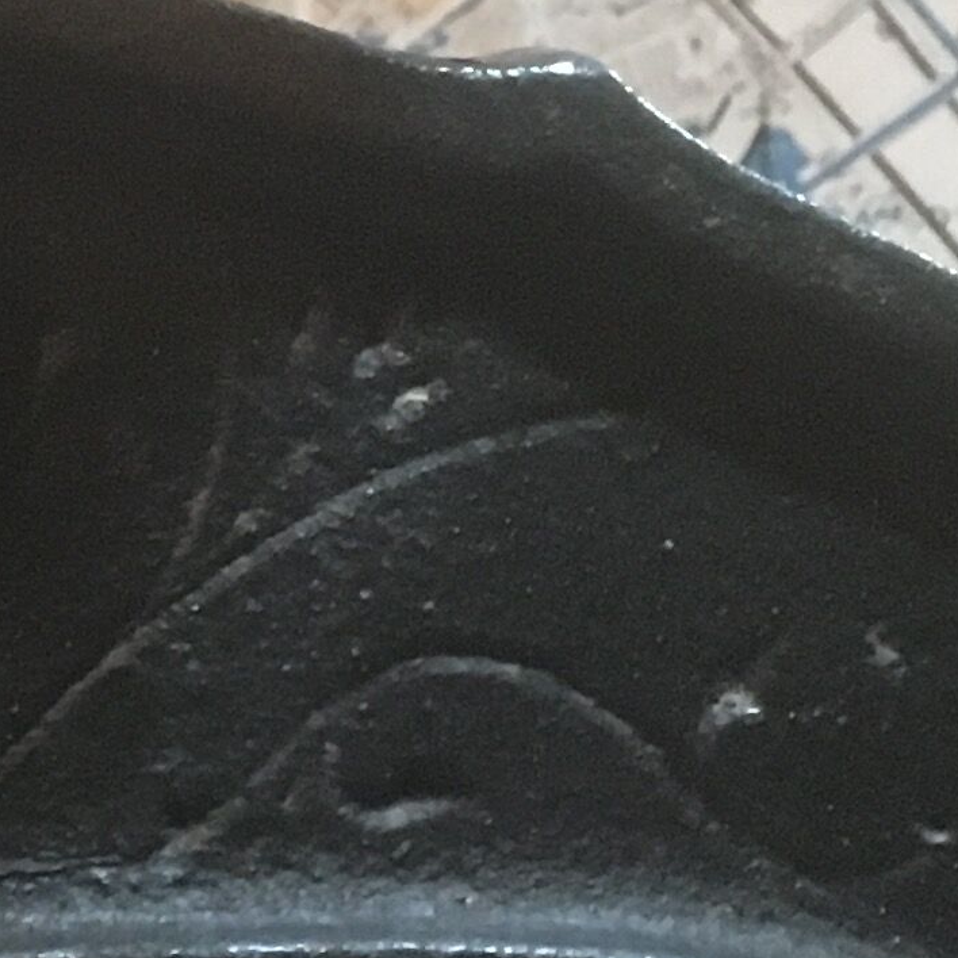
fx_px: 4571
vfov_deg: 11.6
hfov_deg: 11.2
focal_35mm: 146
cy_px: 1318
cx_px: -690
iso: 200
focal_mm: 4.15
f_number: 2.2
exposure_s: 1/17
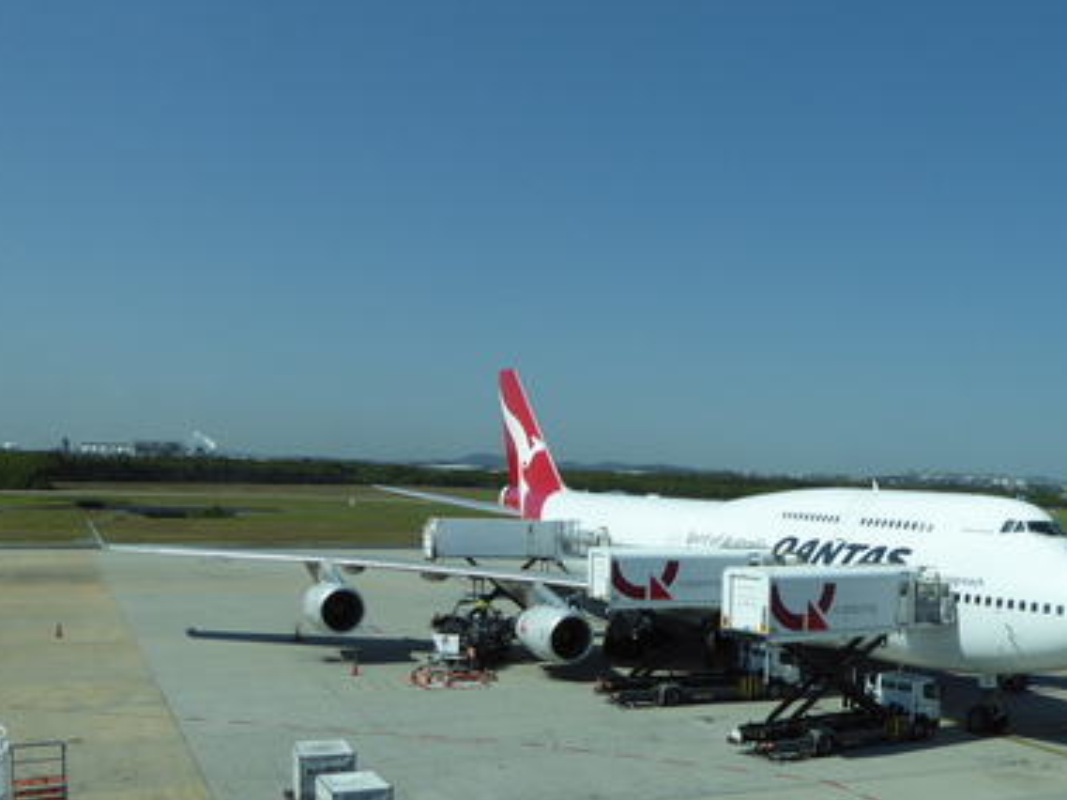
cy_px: 625
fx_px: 1171
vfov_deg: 36.6
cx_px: 690
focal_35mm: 38
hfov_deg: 48.4
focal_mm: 4.3
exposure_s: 1/1600
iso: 100
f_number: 3.3
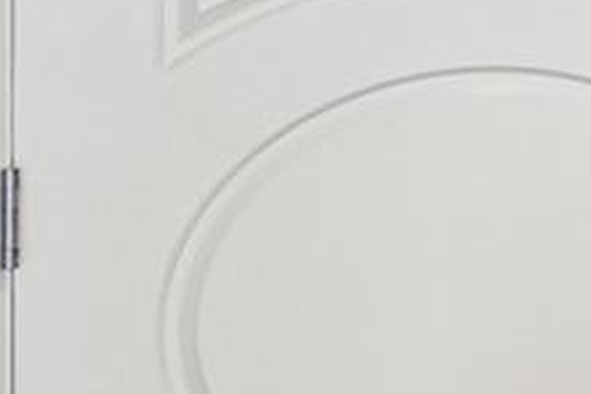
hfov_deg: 10.2
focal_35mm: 108
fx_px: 1773
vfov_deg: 12.5
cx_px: 1962
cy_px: -3
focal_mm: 10
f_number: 7.1
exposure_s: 1/10
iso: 500
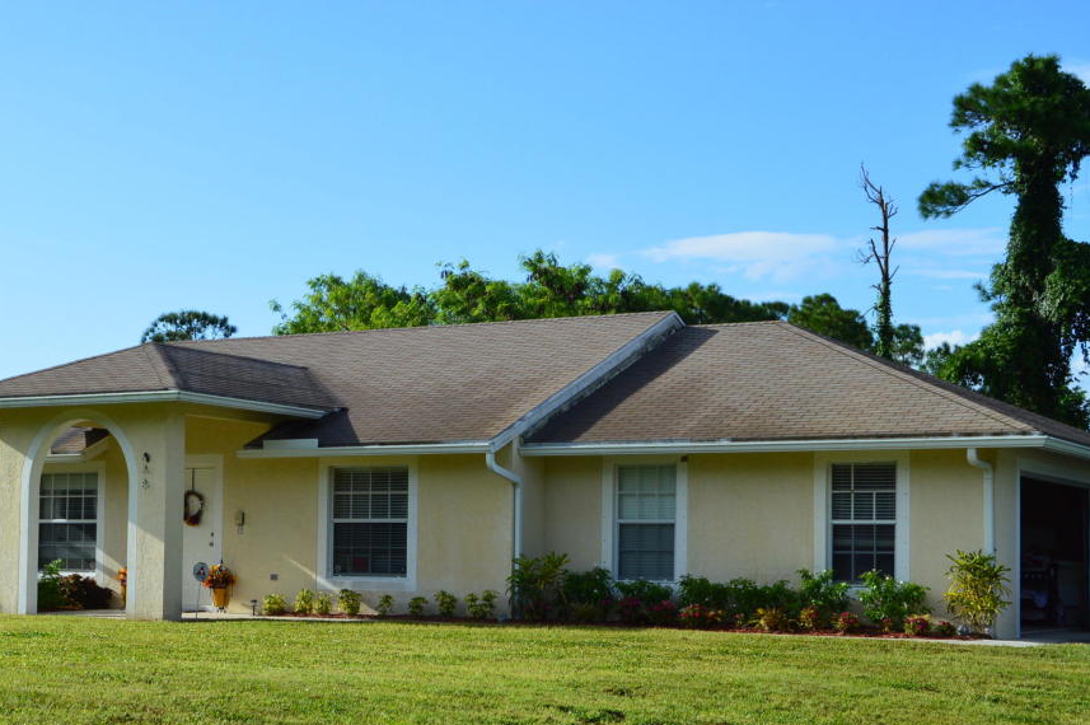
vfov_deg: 21.6
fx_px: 1896
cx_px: 383
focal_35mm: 63
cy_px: 478
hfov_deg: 31.9
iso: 400
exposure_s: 1/500
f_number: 11
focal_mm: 31
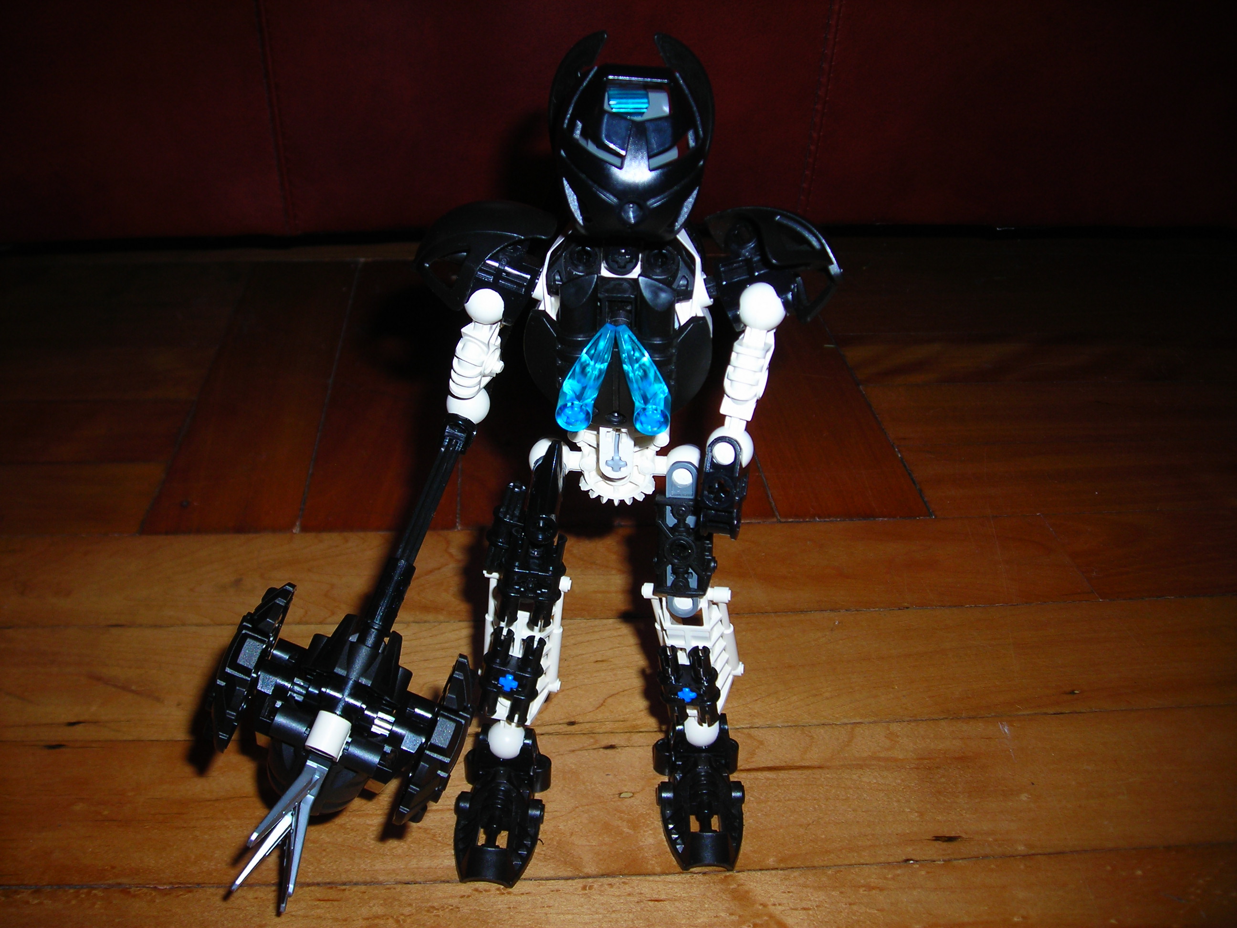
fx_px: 1358
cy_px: 464
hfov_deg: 49.0
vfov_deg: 37.7
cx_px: 618
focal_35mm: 38
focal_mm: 6.3
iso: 50
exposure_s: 1/60.1
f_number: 3.2
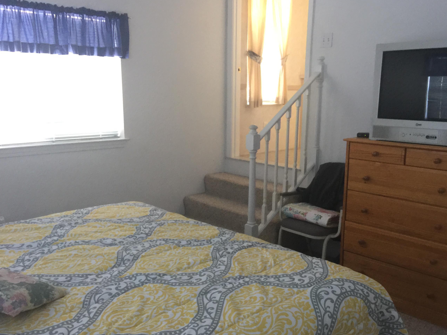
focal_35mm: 34
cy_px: 180
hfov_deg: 53.9
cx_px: 241
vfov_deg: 41.8
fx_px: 439
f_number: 2.2
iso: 64
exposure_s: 1/4
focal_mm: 4.15
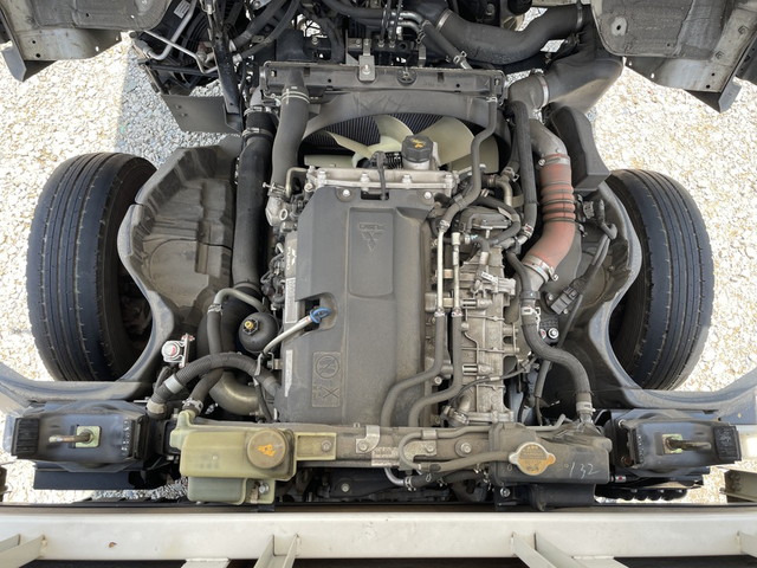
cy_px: 284
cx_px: 378
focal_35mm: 26
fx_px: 569
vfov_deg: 53.1
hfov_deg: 67.3
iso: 32
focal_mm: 4.2
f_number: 1.6
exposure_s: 1/248
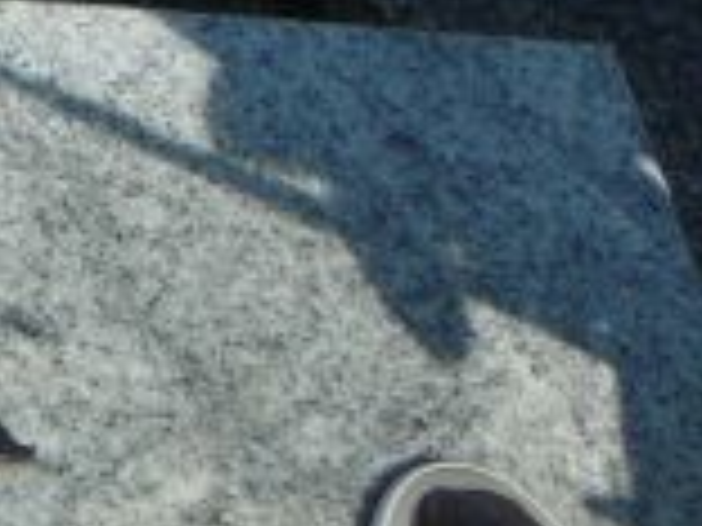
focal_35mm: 251
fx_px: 5090
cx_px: -585
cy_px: 643
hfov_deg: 7.6
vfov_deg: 5.9
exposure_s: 1/640
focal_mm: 9.1
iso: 80
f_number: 3.6
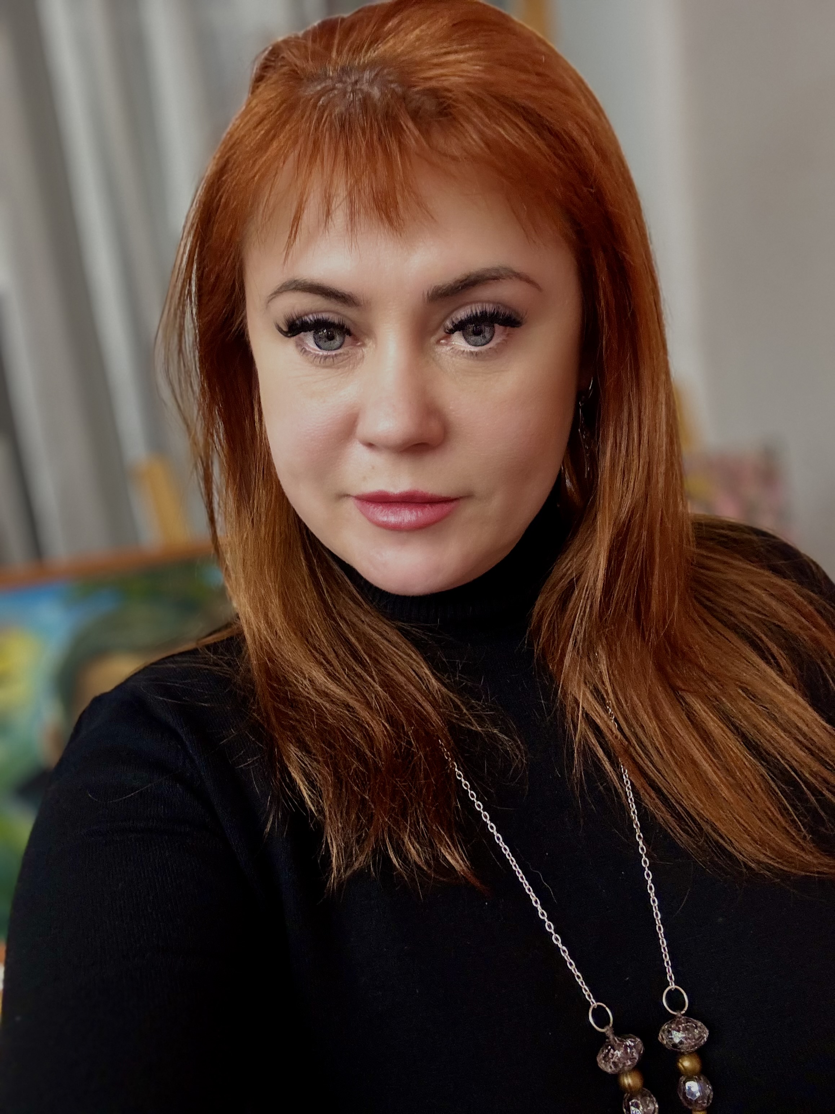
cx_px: 418
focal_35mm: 30
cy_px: 557
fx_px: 965
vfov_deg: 60.0
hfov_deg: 46.8
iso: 125
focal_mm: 2.69
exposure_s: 1/50
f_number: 1.9
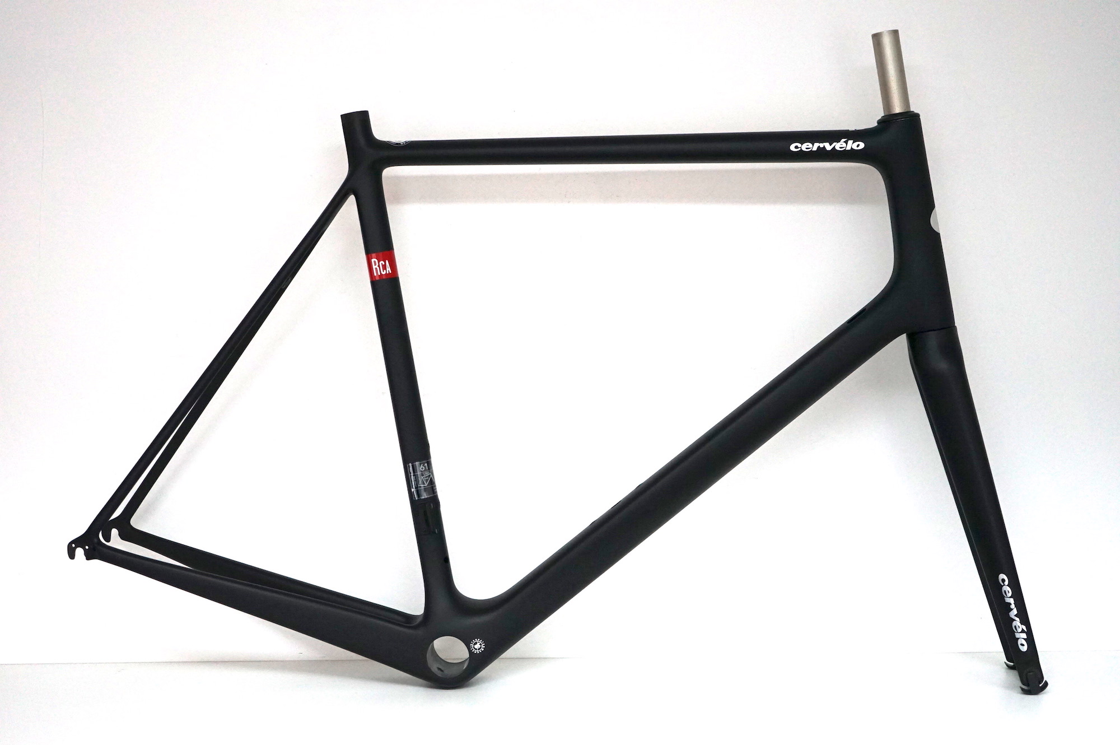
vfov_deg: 23.7
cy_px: 372
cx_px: 560
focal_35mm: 57
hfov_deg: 35.1
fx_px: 1772
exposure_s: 1/160
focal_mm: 57
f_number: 5
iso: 2000
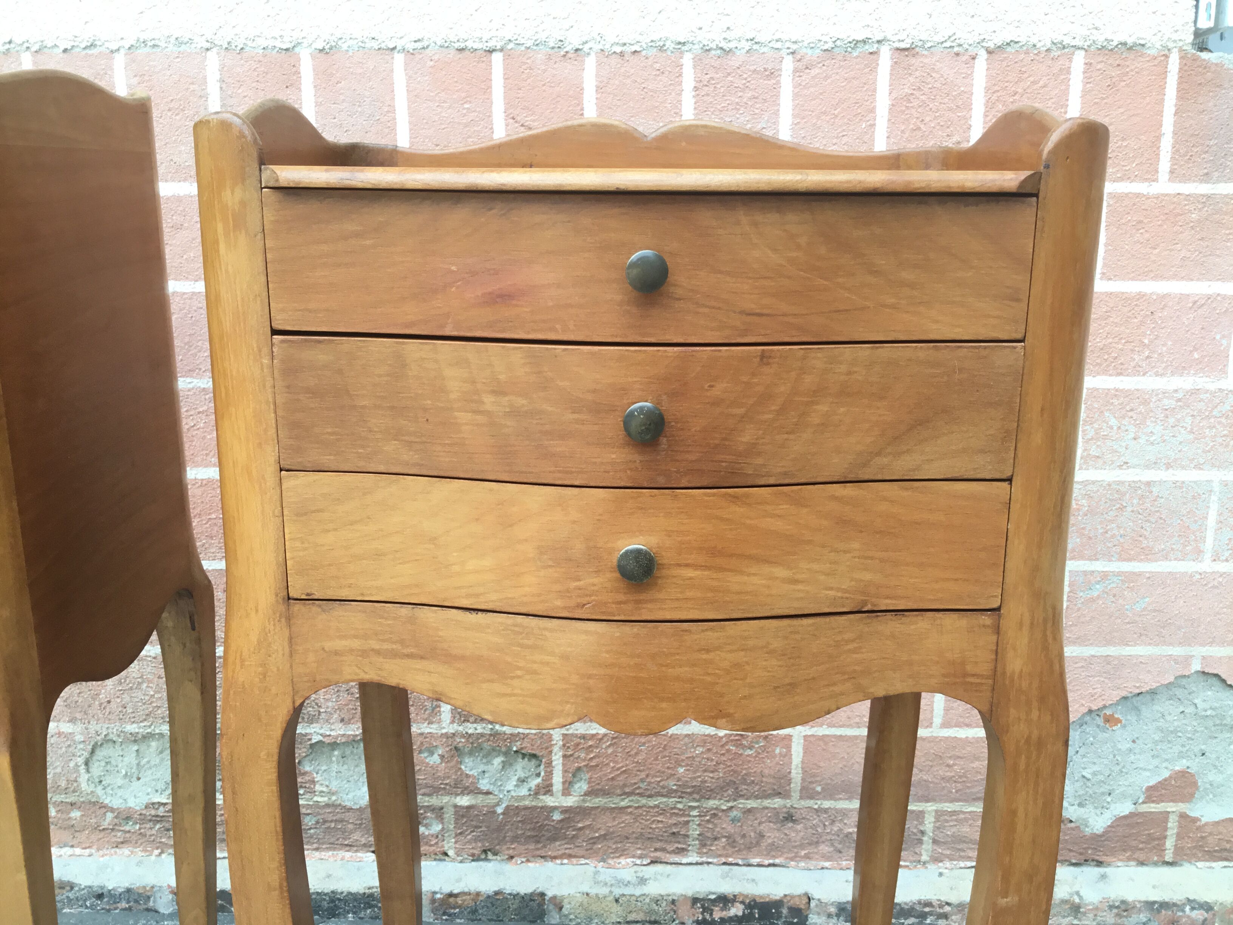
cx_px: 616
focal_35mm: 31
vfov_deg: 45.4
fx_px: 1104
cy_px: 462
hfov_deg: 58.4
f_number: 2.4
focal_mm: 3.3
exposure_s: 1/100
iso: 50
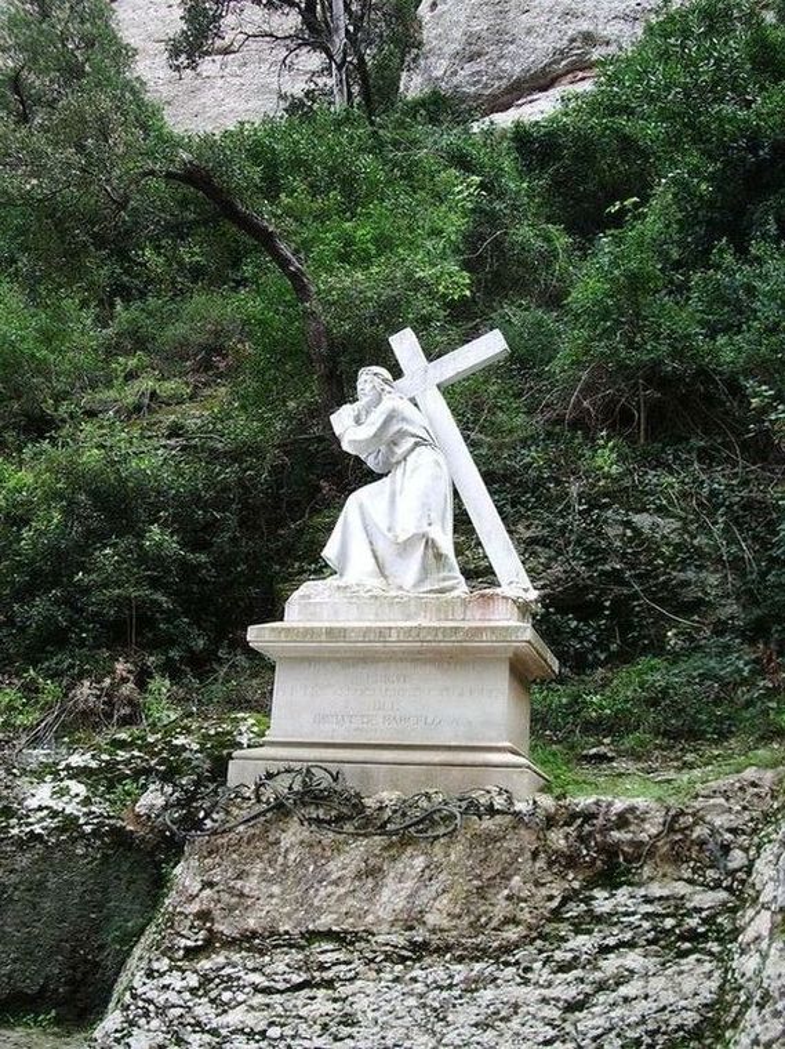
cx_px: 392
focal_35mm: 41
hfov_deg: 35.1
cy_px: 524
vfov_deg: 45.8
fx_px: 1241
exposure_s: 1/80
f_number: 2.8
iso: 100
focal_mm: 6.8
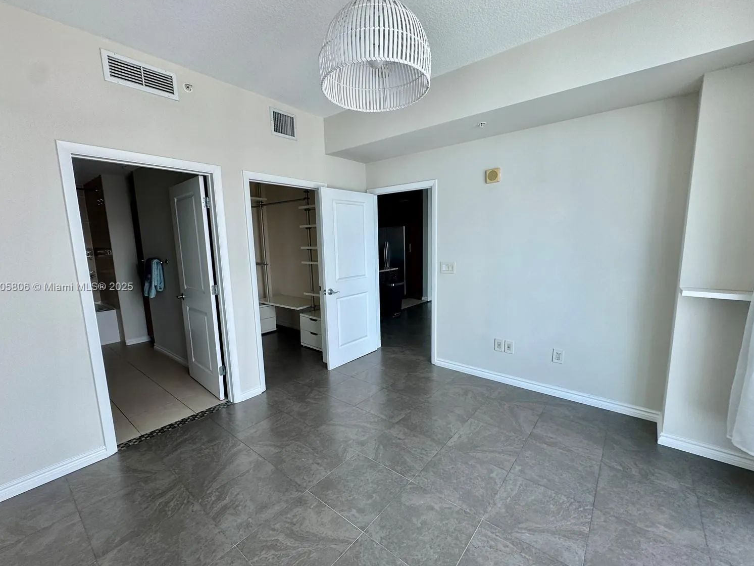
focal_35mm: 15
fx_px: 327
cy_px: 288
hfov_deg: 98.2
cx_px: 376
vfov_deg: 81.7
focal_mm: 2.22
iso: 40
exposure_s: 1/158
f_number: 2.2
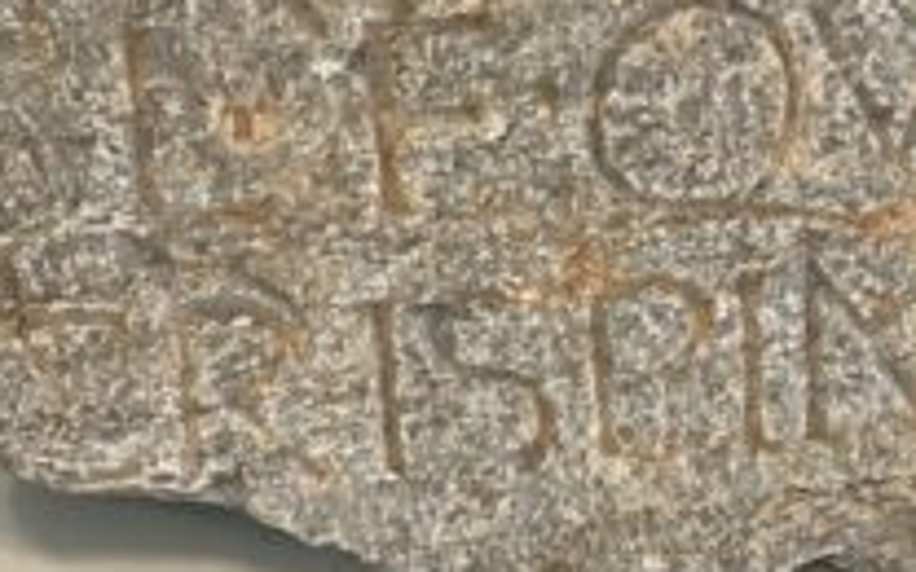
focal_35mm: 93
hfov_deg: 22.3
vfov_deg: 14.0
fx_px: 2322
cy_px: 112
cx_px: 533
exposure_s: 1/97
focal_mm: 6
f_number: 2
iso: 250
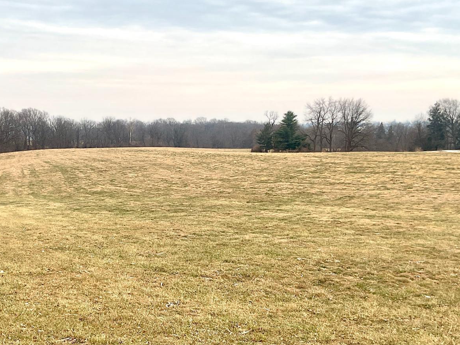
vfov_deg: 28.4
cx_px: 154
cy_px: 226
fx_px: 678
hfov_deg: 37.1
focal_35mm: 51
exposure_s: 1/171
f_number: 1.8
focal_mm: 3
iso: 16
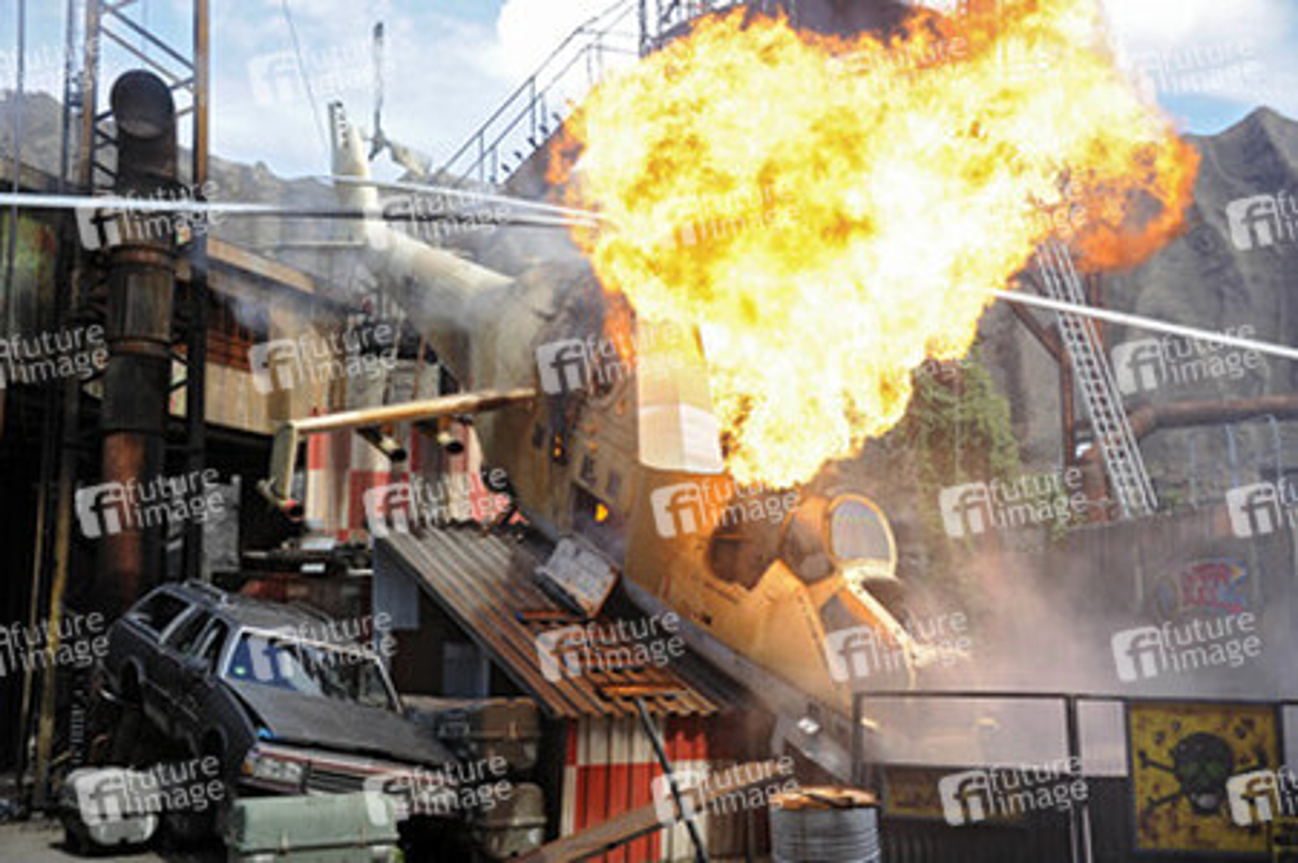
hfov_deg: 44.5
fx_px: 1585
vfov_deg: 30.5
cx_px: 649
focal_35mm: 44
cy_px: 432
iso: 320
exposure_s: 1/400
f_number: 6.3
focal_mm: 44
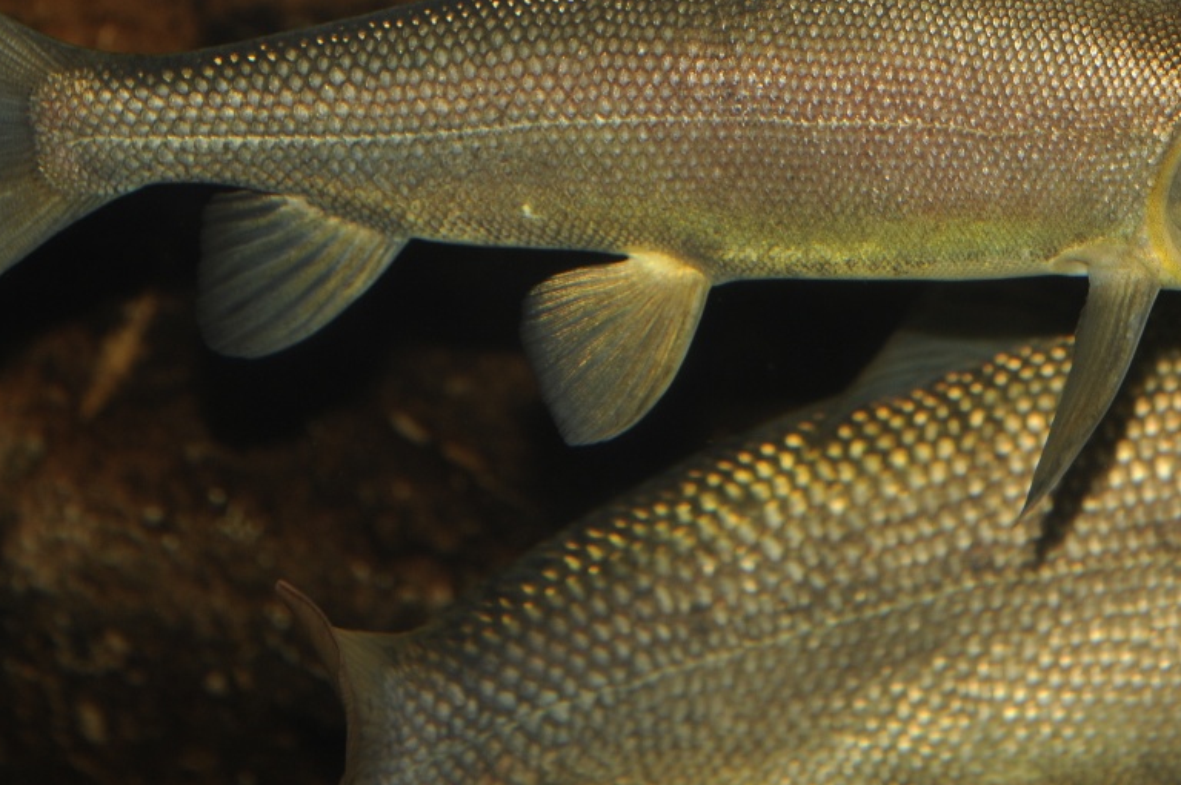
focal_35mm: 250
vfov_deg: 5.5
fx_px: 8196
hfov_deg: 8.2
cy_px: -18
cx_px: 664
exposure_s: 1/60
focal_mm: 120
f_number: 5.6
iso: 400
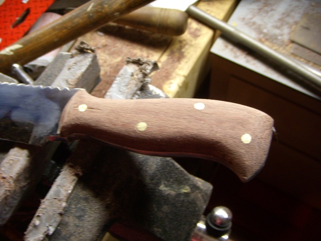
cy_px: 120
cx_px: 160
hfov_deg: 49.0
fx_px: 352
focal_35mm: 38
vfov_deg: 37.7
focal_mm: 6.4
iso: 100
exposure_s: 1/18.6
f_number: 3.5
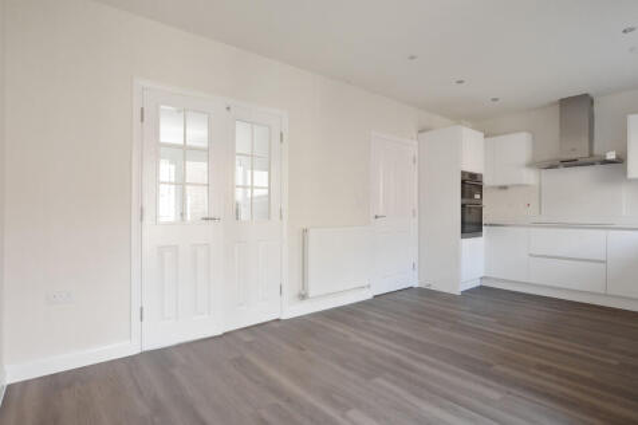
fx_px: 319
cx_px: 319
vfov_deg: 67.3
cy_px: 212
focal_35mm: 18
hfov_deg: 90.0
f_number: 9
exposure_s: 1/30
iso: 800
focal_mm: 12
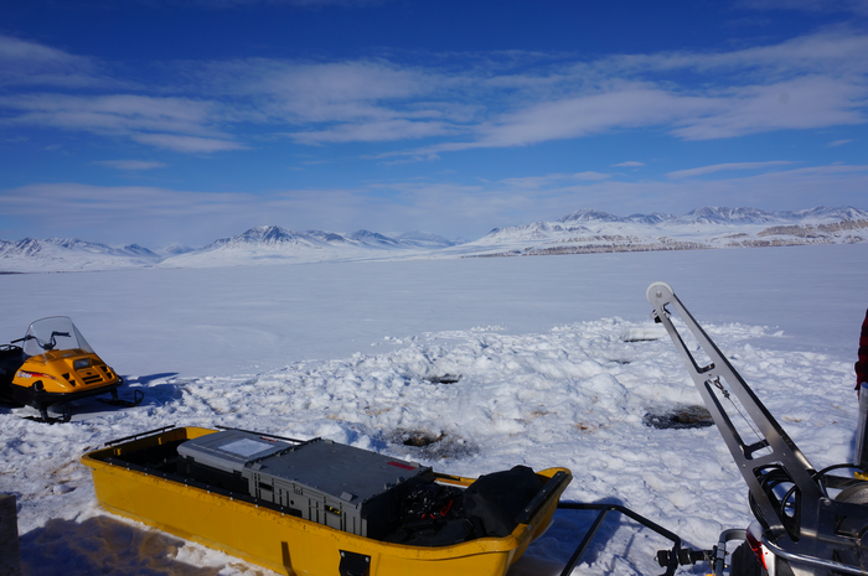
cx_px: 434
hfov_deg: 73.8
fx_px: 578
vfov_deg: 53.0
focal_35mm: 24
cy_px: 288
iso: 100
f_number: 13
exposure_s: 1/400
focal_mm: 16
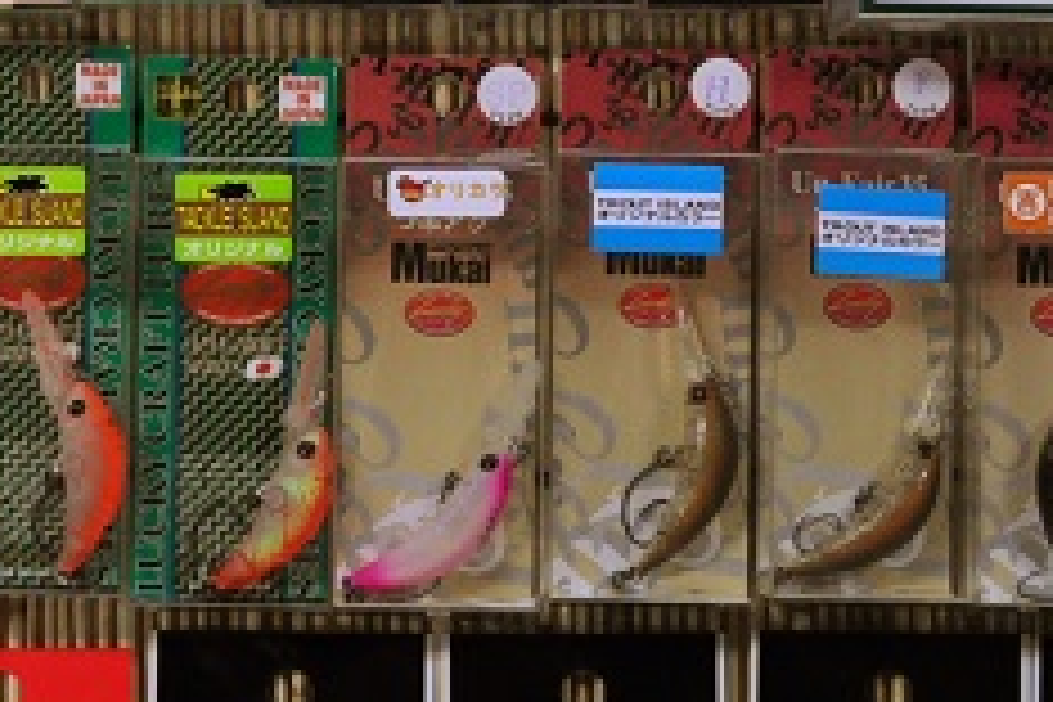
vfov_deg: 11.0
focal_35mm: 125
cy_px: 209
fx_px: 3656
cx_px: 335
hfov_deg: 16.3
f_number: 4.2
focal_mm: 26
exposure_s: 1/60
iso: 560
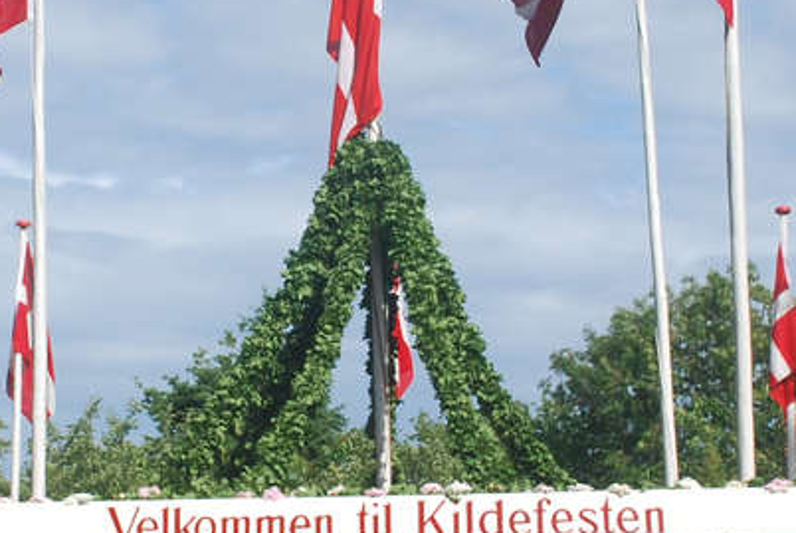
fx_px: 2855
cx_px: 293
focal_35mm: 129
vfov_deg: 10.7
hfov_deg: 15.8
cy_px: 262
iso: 100
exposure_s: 1/250
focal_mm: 24
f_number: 8
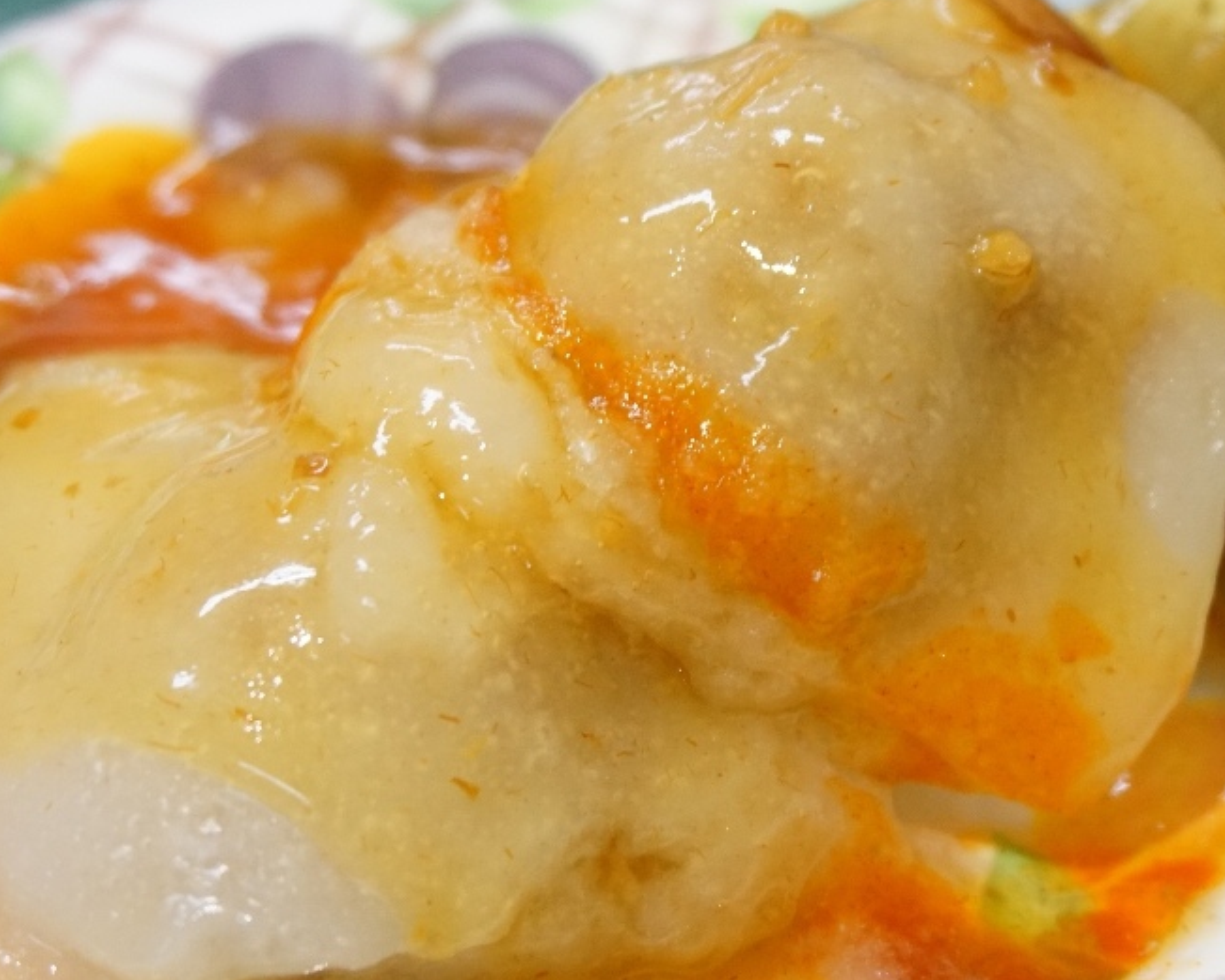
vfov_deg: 24.6
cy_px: 528
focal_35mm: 62
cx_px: 711
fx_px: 2248
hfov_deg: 30.4
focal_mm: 28
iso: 1250
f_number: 4.5
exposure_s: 1/60
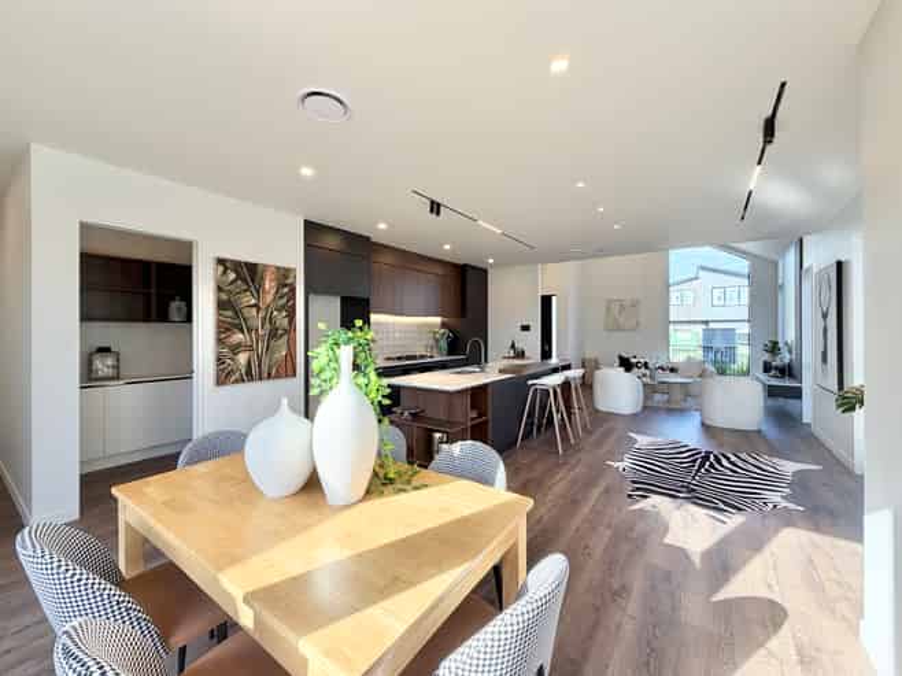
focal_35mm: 14
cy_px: 338
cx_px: 451
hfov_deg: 102.1
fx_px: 365
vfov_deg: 85.6
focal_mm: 2.22
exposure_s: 1/224
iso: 50
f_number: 2.2
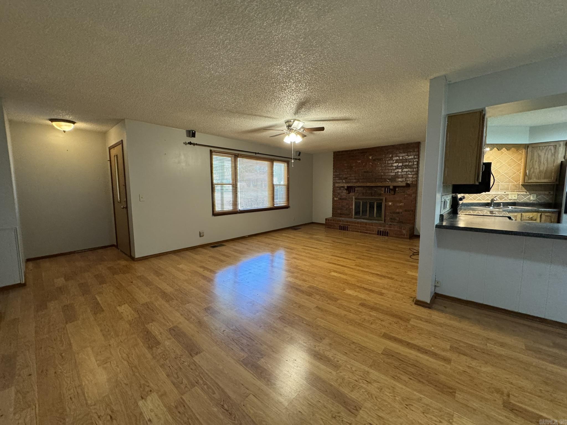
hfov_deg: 102.1
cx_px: 284
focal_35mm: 14
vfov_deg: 85.7
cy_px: 212
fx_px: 229
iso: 500
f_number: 2.2
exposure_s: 1/60
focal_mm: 2.22
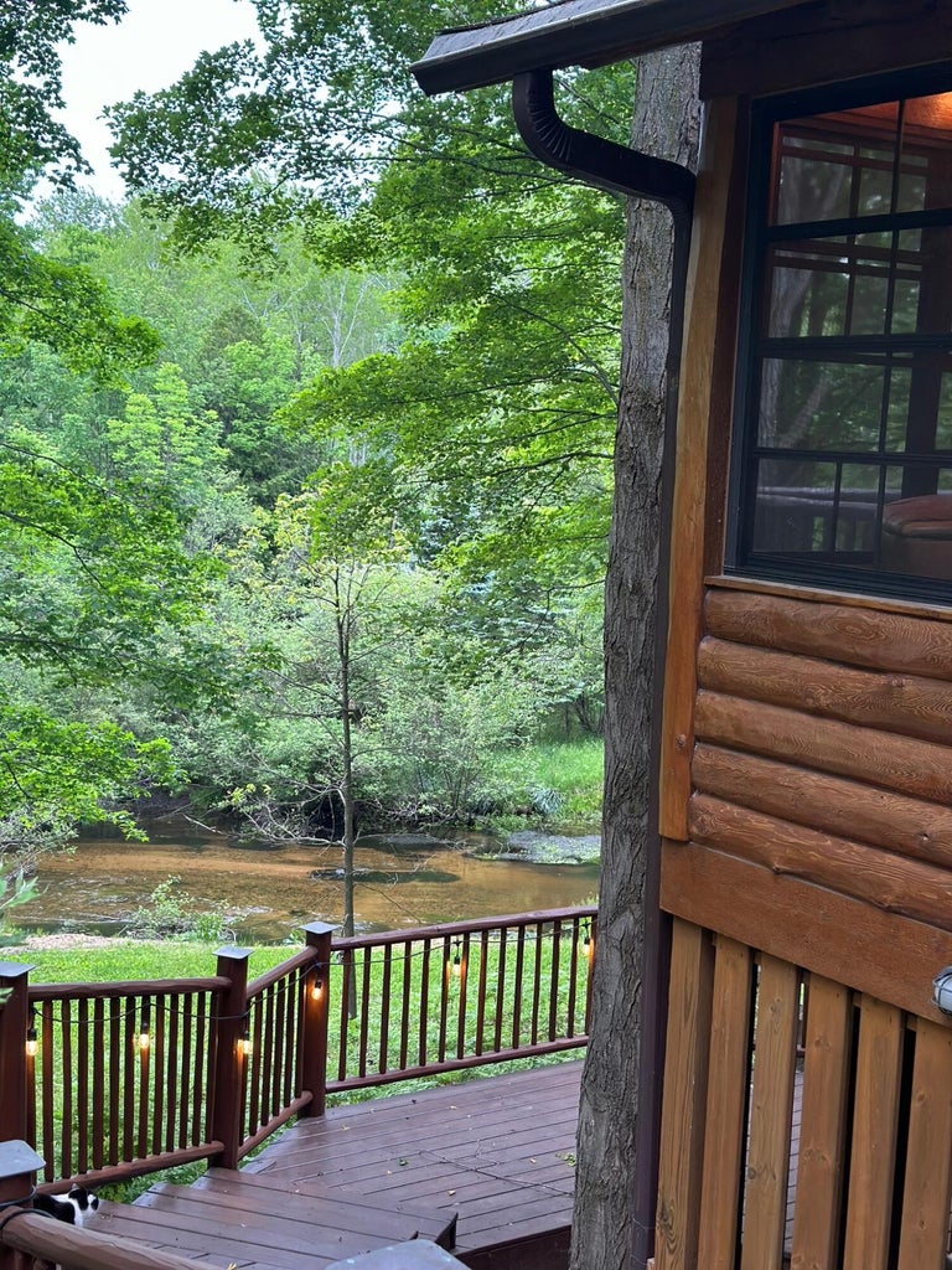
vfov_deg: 39.7
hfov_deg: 30.3
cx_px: 476
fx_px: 1760
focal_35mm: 48
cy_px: 635
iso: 160
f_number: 1.78
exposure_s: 1/60
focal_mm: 6.86
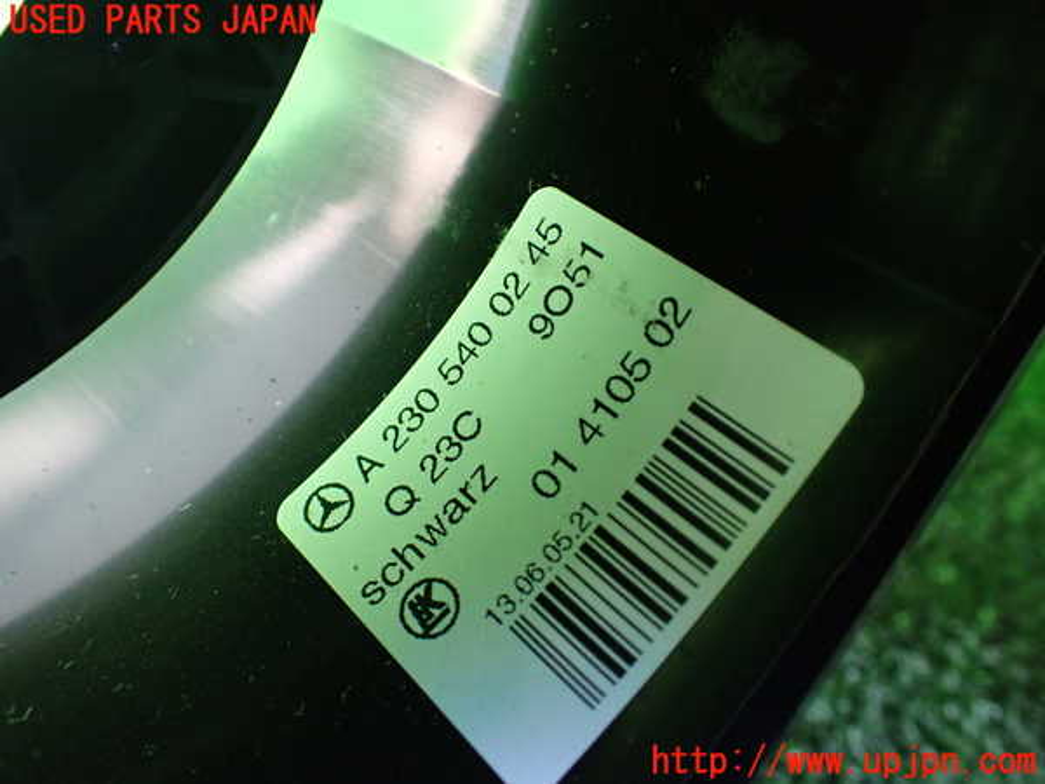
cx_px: 522
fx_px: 906
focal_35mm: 30
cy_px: 392
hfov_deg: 60.0
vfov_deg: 46.8
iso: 800
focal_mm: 5.4
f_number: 2.3
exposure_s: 1/100
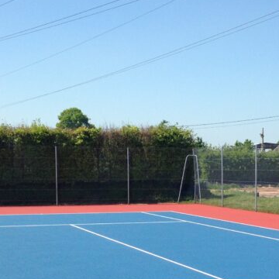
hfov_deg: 20.8
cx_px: 198
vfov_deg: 20.6
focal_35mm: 83
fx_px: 757
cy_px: 226
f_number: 2.4
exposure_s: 1/1550
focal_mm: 4.12
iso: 50
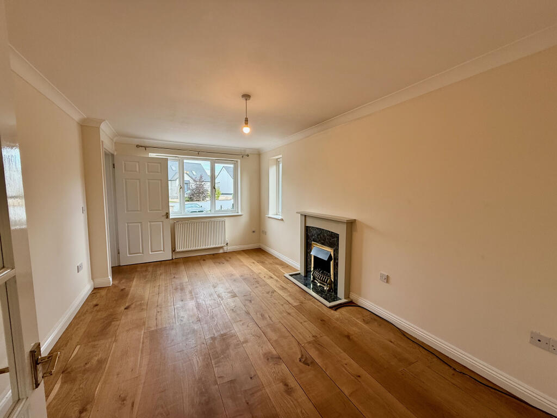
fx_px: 225
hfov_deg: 102.1
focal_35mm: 14
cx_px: 278
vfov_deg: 85.7
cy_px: 209
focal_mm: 2.22
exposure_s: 1/99
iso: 80
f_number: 2.2
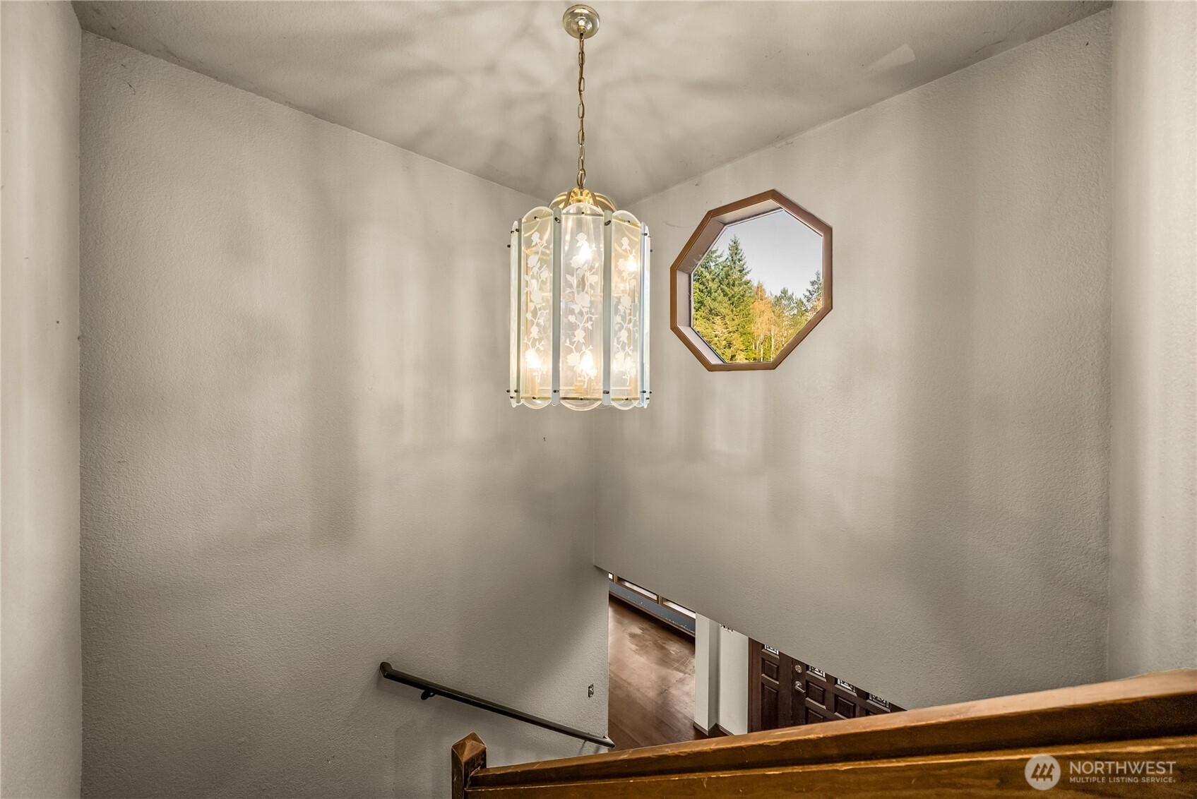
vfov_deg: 90.1
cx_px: 598
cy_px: 400
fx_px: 399
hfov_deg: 112.6
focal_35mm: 12
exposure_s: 1/15
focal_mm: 12
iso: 1000
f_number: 7.1
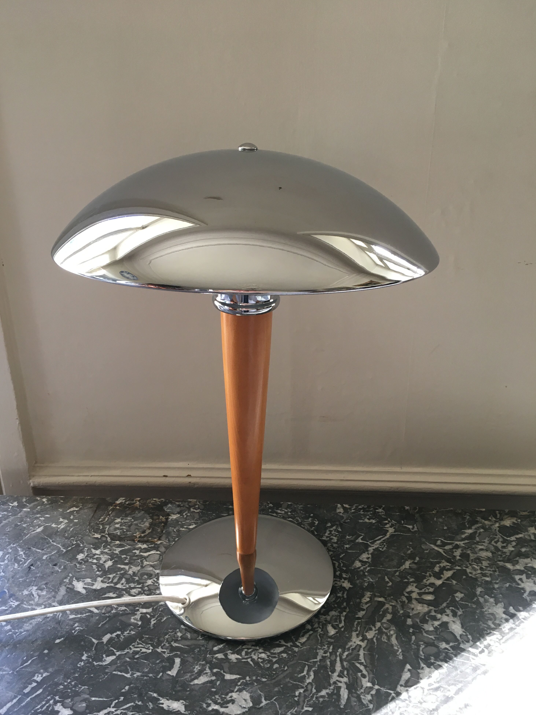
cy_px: 368
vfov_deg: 60.0
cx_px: 259
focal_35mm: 30
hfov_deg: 46.8
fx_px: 619
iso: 100
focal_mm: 4.15
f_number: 2.2
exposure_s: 1/33
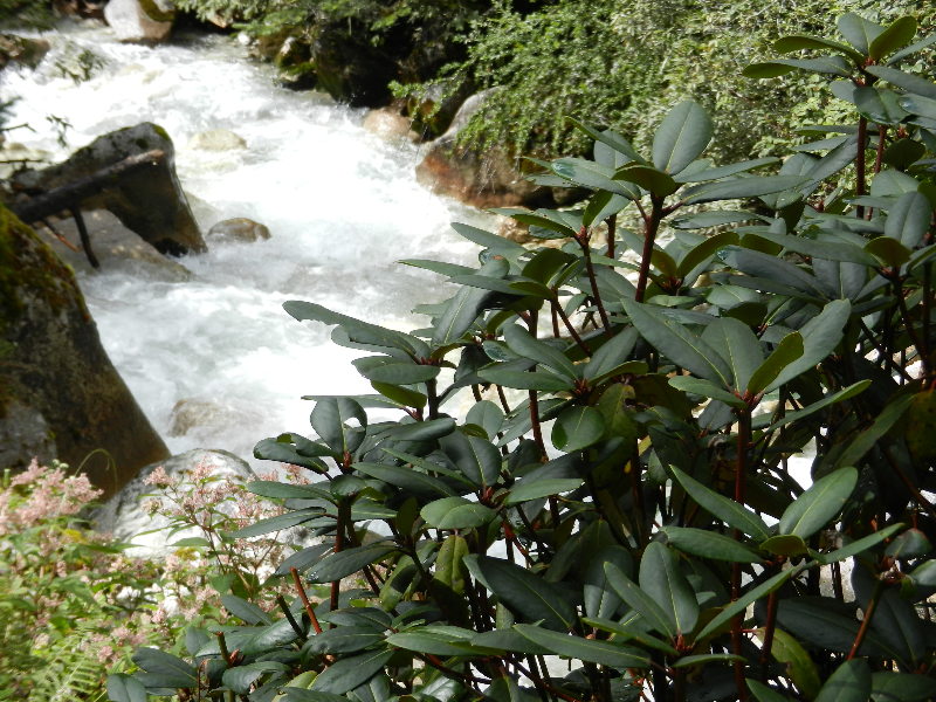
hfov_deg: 25.0
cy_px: 351
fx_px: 2109
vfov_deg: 18.9
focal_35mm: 78
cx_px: 468
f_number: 4.8
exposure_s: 1/400
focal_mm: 14.1
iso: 160
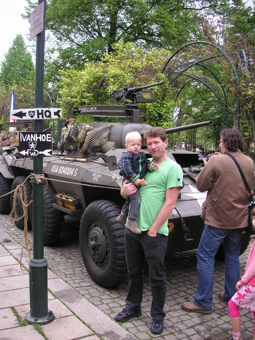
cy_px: 170
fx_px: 363
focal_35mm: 37
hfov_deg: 38.7
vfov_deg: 50.1
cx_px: 128
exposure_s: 1/125
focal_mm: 6.1
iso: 50
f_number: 2.8
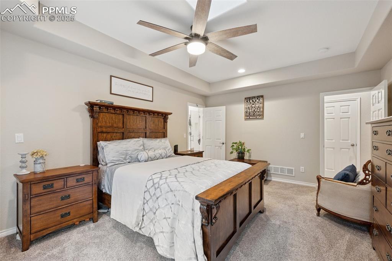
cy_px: 130
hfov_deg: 100.4
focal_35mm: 15
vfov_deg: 77.3
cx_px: 196
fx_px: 163
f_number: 11
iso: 800
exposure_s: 1/3.33
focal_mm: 15
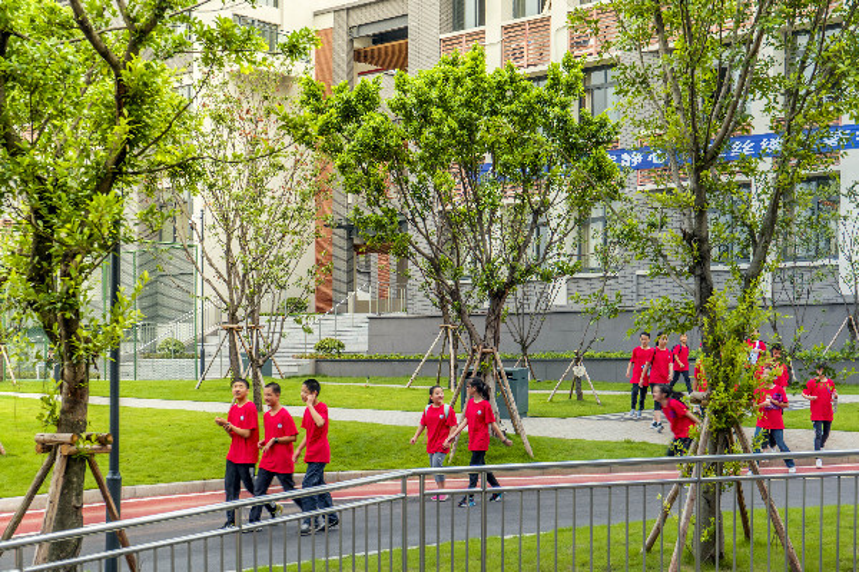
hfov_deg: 38.2
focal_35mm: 52
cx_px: 430
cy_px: 286
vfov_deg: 26.0
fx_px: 1241
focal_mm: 52
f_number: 9
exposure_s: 1/80
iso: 100
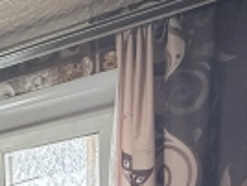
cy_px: 385
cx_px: -142
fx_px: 465
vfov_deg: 16.5
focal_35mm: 65
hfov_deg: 22.9
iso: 500
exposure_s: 1/50
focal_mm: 2.22
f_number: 2.2
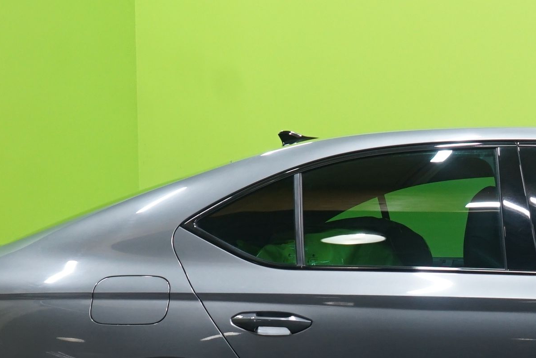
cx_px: 628
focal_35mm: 115
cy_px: 315
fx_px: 1712
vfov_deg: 11.8
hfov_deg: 17.1
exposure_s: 1/25
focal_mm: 35
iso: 800
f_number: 5
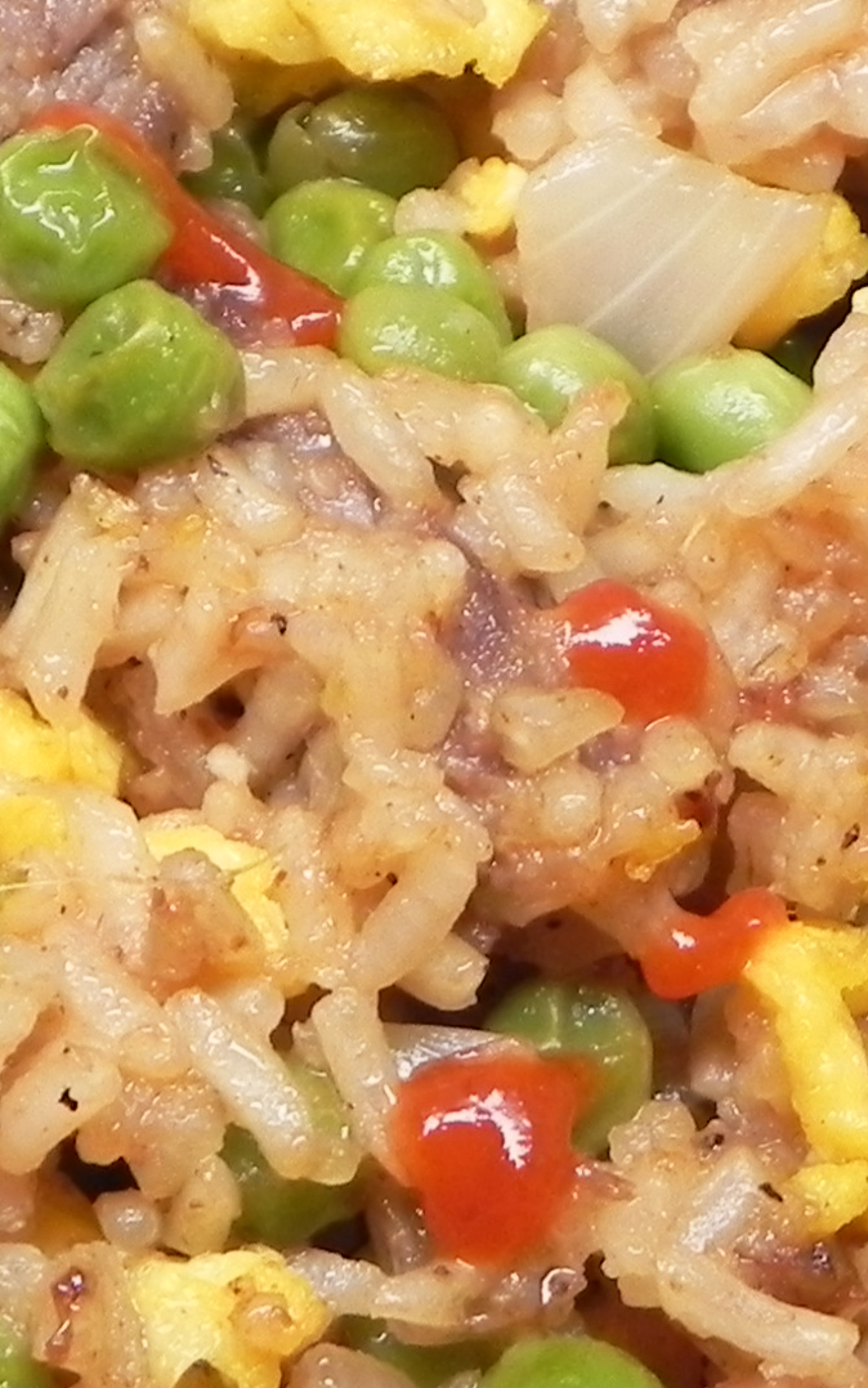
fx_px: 3935
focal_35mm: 104
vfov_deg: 19.9
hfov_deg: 12.5
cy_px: 962
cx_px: 53
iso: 160
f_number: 2.8
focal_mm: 5.2
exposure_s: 1/44.4
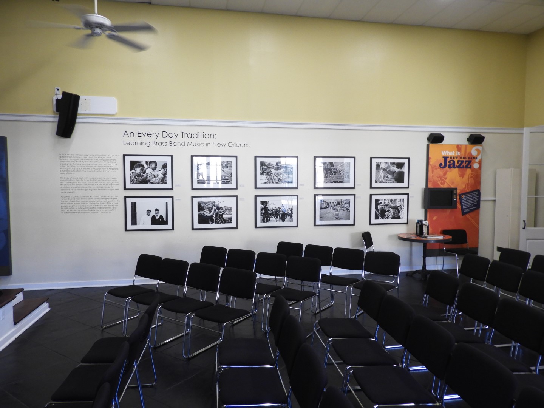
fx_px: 377
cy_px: 204
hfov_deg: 71.6
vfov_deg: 56.8
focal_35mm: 24
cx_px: 272
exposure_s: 1/30
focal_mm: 4.3
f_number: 3.3
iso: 250
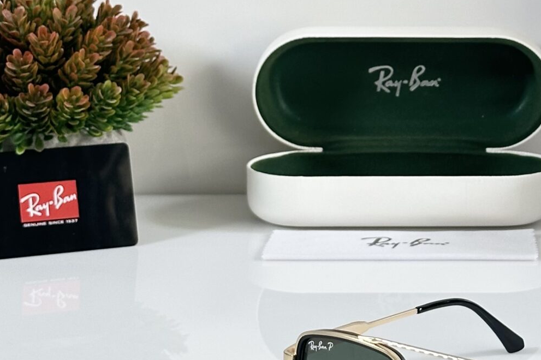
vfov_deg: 10.6
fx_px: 1938
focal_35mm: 129
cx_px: 478
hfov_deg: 15.7
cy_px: 65
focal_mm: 6.86
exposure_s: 1/121
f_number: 1.78
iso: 80
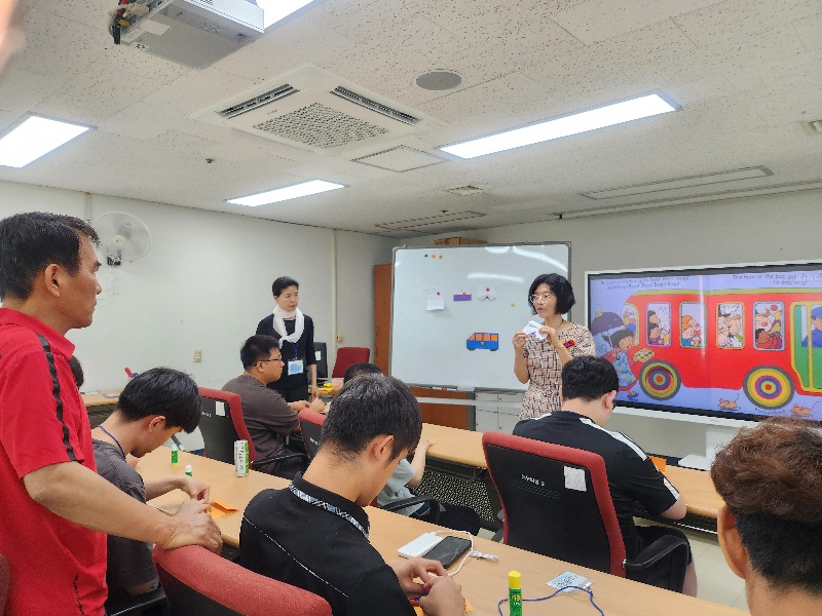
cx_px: 411
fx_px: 570
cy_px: 308
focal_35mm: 24
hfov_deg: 71.6
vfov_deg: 56.8
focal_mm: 5
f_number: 1.8
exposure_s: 1/120
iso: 200
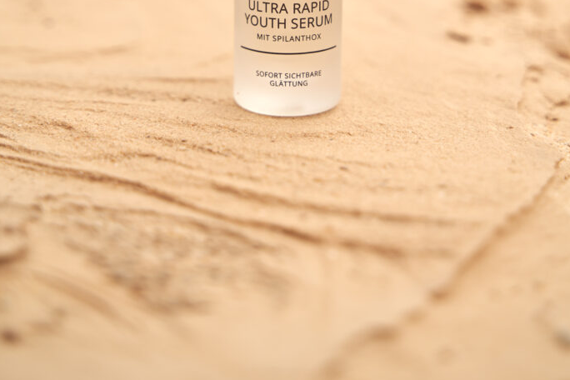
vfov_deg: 11.9
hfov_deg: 18.1
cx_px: 285
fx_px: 1789
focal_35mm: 113
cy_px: -47
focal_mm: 75
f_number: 3.5
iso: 100
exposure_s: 1/500
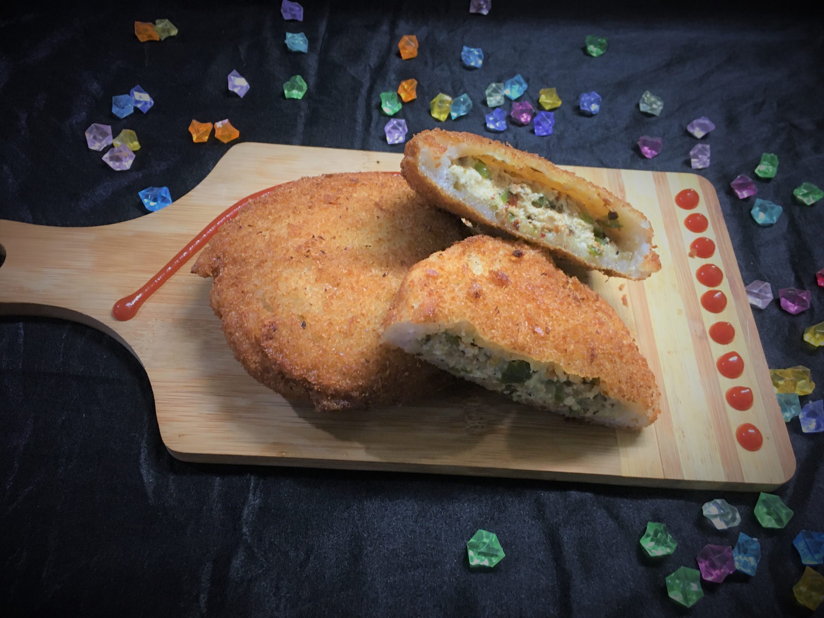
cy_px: 309
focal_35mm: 29
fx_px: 690
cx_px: 412
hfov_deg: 61.7
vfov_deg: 48.2
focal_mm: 4.15
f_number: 2.2
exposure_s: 1/33
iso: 160
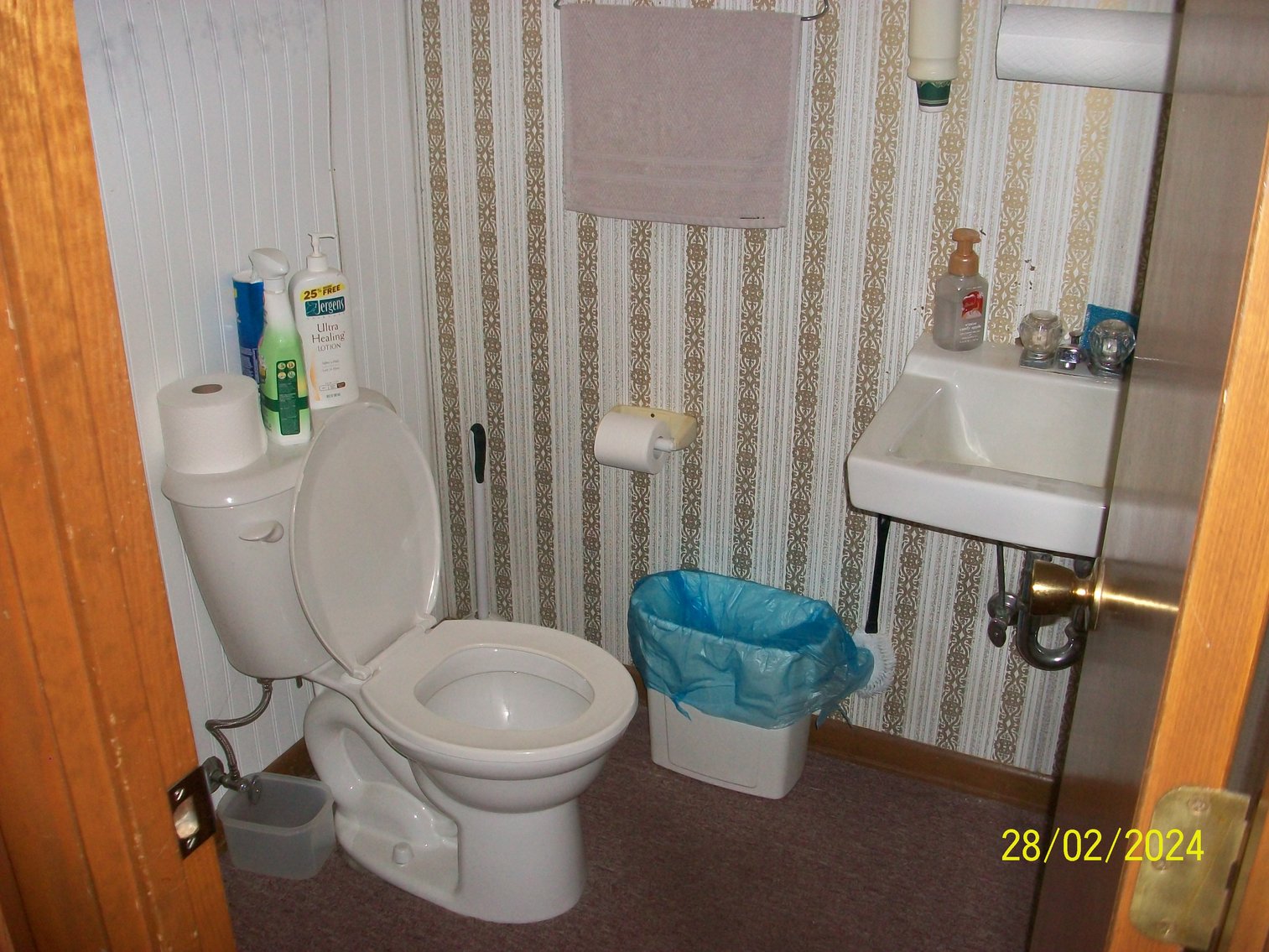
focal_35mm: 34
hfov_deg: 54.0
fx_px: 1247
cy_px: 476
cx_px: 634
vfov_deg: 41.8
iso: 120
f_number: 2.8
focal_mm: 5.7
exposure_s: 1/60
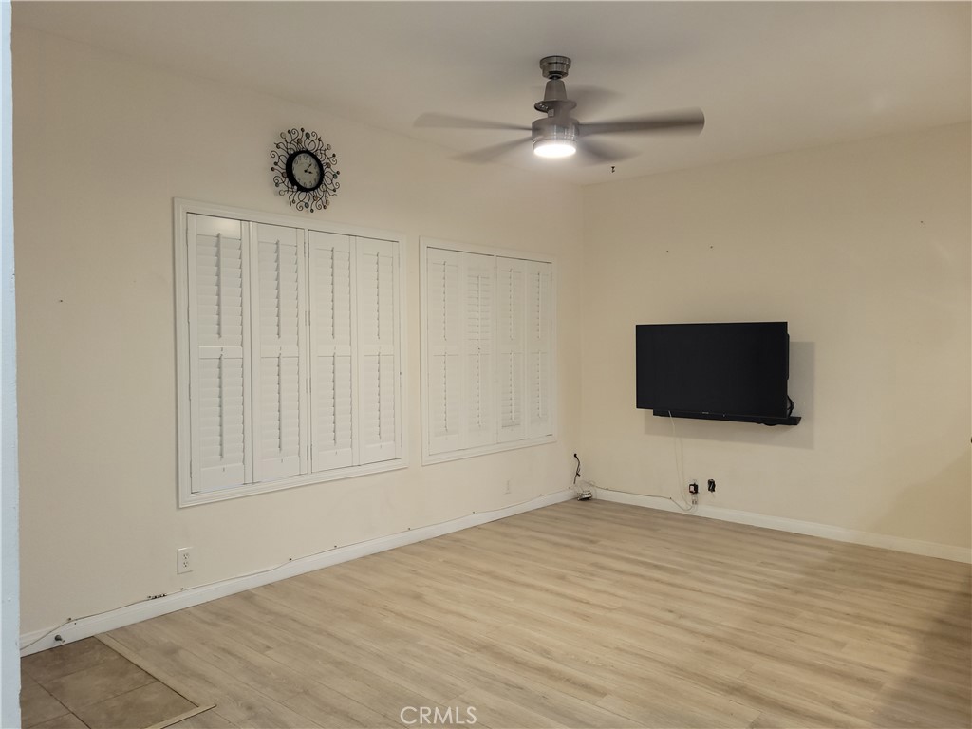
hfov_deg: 67.3
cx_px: 486
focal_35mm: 26
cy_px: 364
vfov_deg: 53.1
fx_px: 730
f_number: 1.8
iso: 100
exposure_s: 1/40
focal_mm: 5.4
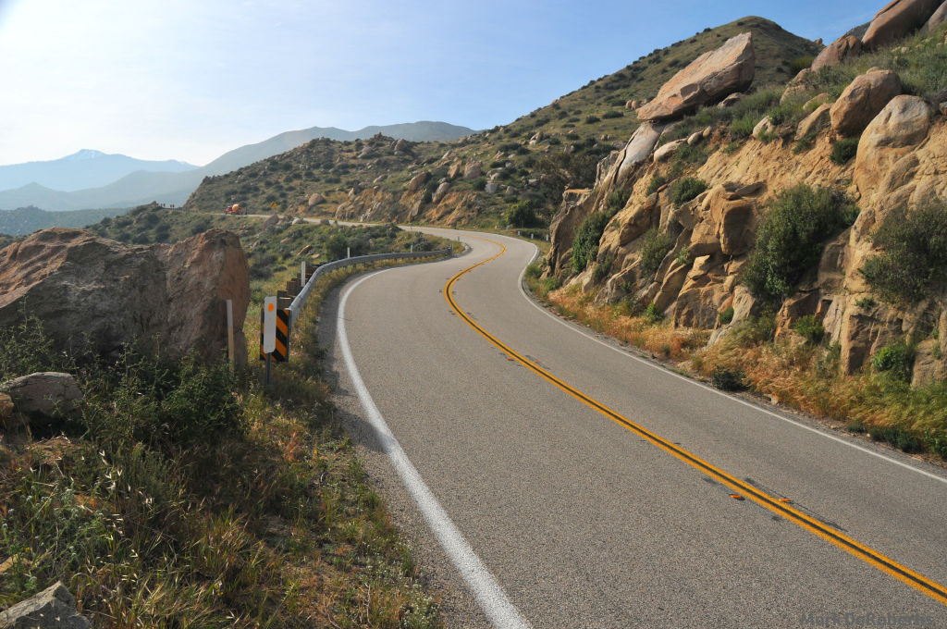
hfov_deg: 67.4
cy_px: 314
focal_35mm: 27
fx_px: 709
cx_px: 474
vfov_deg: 47.8
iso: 200
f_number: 8
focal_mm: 18
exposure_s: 1/250
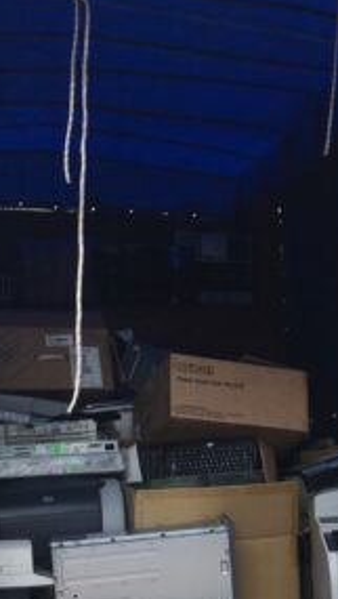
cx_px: 571
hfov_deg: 13.1
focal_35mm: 85
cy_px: 479
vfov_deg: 24.6
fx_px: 1350
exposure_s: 1/635
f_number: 2.2
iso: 25
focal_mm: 4.15
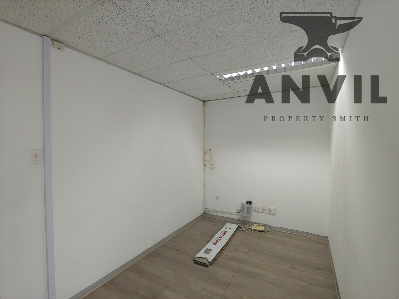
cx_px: 200
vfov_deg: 78.1
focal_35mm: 16
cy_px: 150
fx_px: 184
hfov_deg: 94.5
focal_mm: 2.18
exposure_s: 1/33
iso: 200
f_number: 1.9
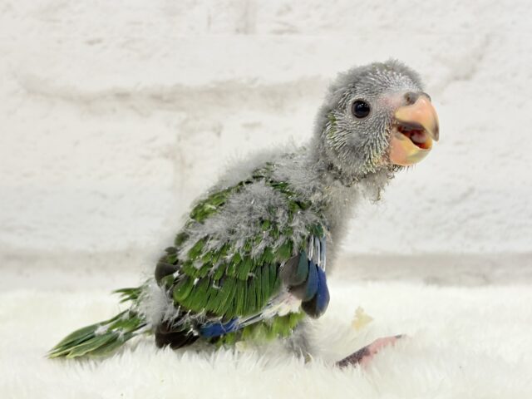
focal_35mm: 52
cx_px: 266
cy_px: 200
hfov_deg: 36.8
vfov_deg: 28.0
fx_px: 799
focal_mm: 5.96
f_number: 1.6
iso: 40
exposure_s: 1/50
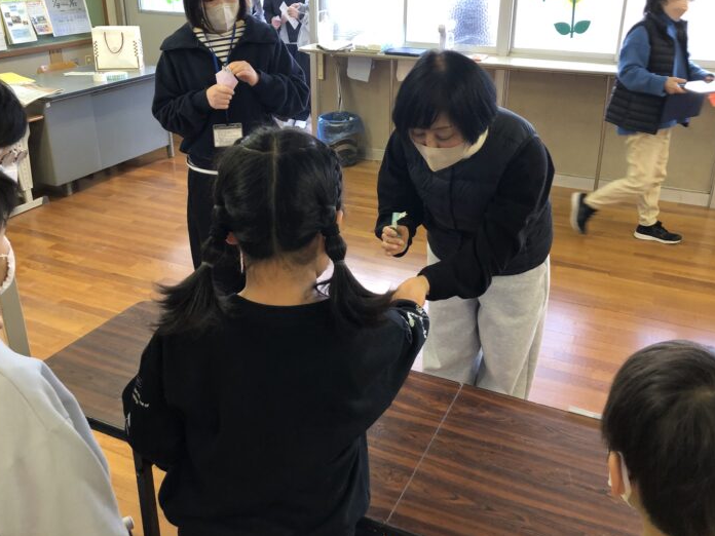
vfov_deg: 42.8
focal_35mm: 33
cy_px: 224
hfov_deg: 55.3
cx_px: 375
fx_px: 682
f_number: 1.8
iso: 40
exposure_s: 1/17
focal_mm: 3.99
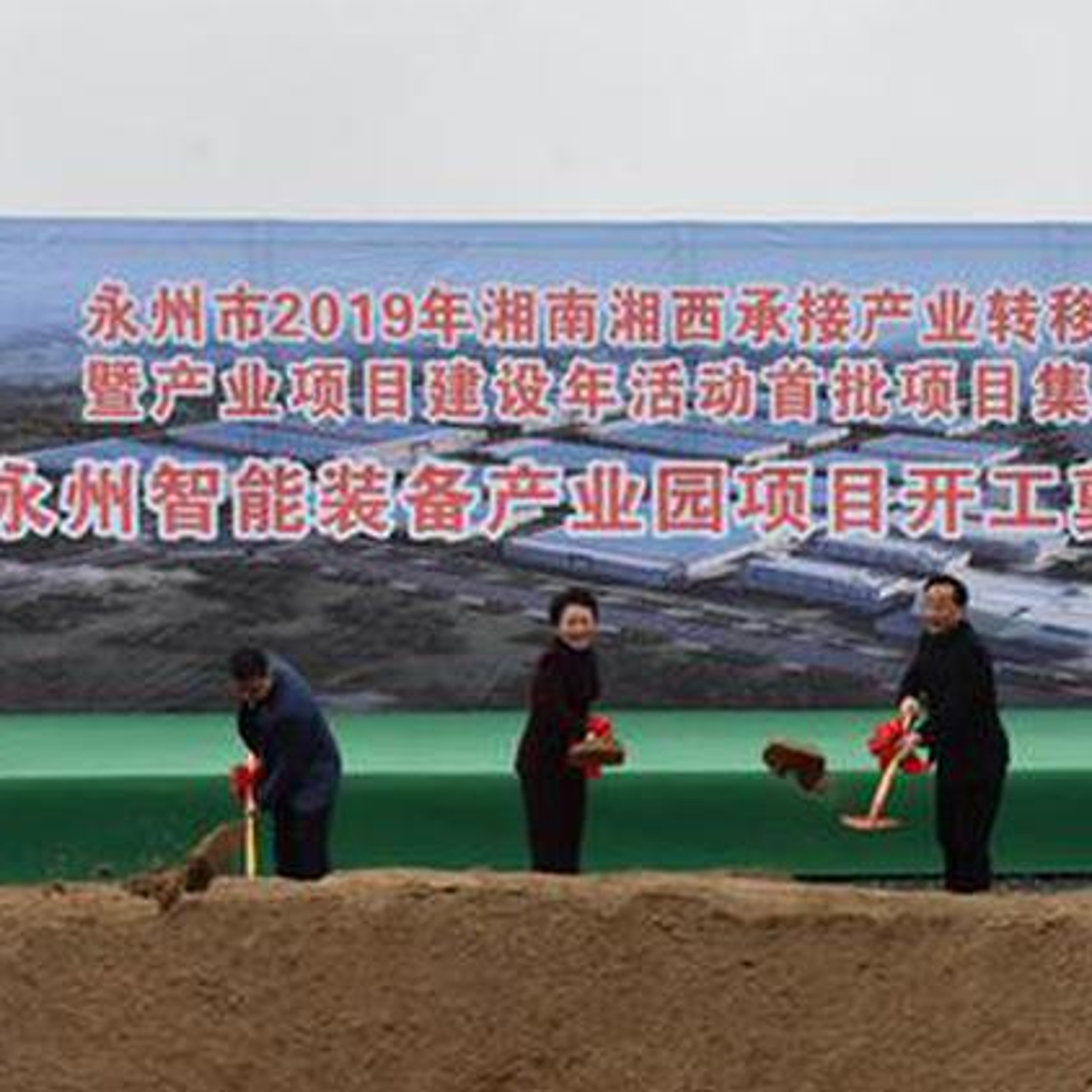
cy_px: 543
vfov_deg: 29.6
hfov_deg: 29.4
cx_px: 683
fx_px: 2070
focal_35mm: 58
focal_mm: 30
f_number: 10
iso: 2000
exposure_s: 1/400
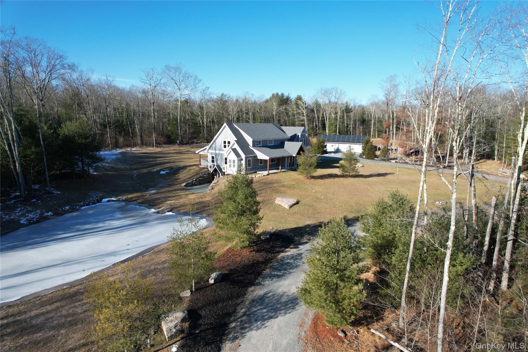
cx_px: 264
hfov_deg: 78.6
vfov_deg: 57.2
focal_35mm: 22
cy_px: 176
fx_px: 323
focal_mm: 8.38
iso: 100
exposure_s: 1/1000
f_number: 2.8
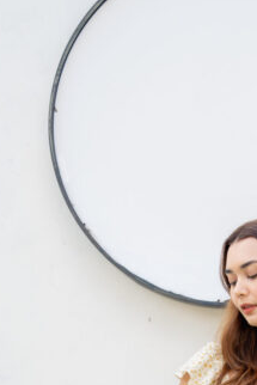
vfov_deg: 12.4
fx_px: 1733
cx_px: 226
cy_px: 439
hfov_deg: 8.5
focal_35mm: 162
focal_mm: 58
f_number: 2.8
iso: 125
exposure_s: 1/200
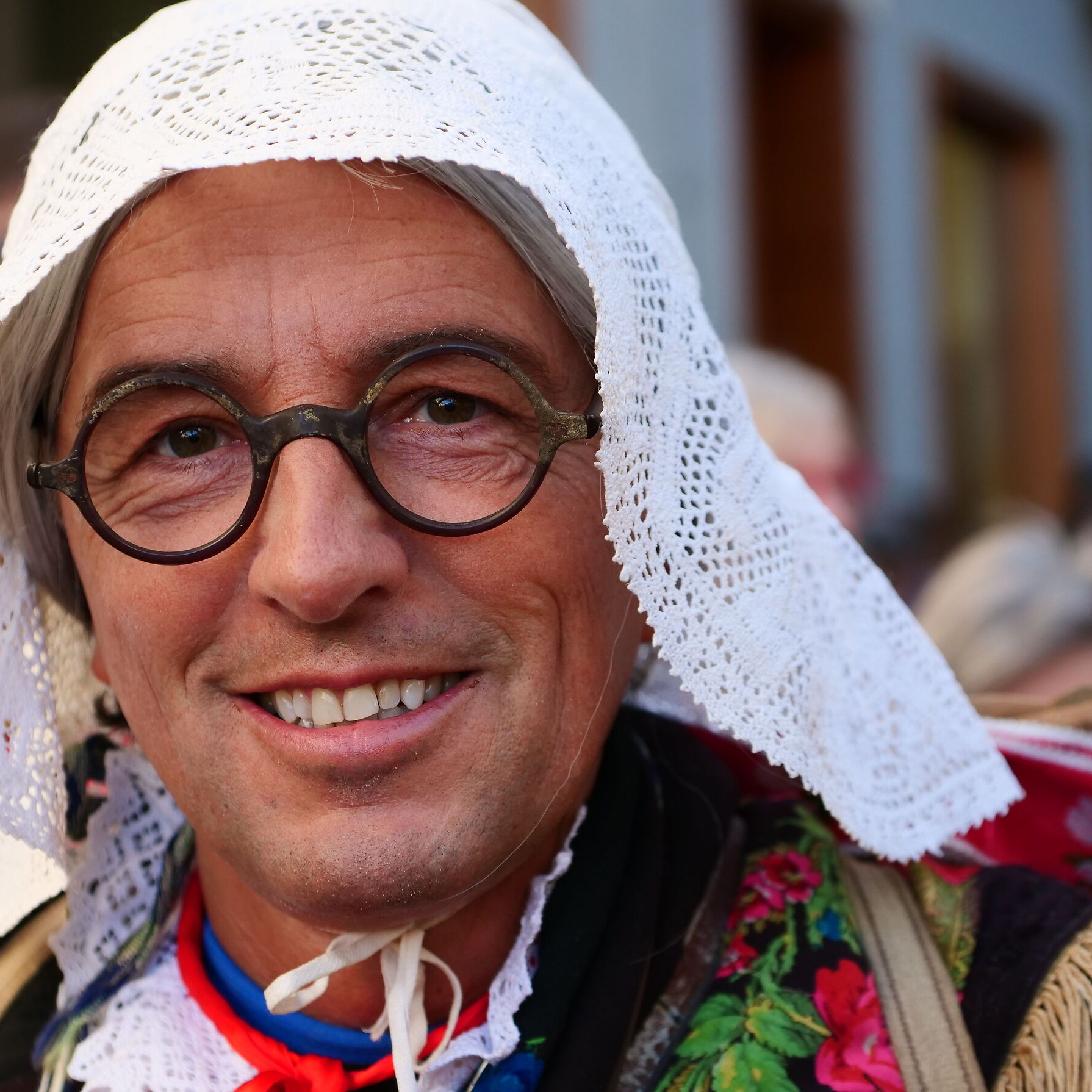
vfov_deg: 16.0
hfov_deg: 16.0
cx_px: 451
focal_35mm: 109
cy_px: 544
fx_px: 3890
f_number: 2.8
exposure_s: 1/800
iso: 500
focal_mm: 46
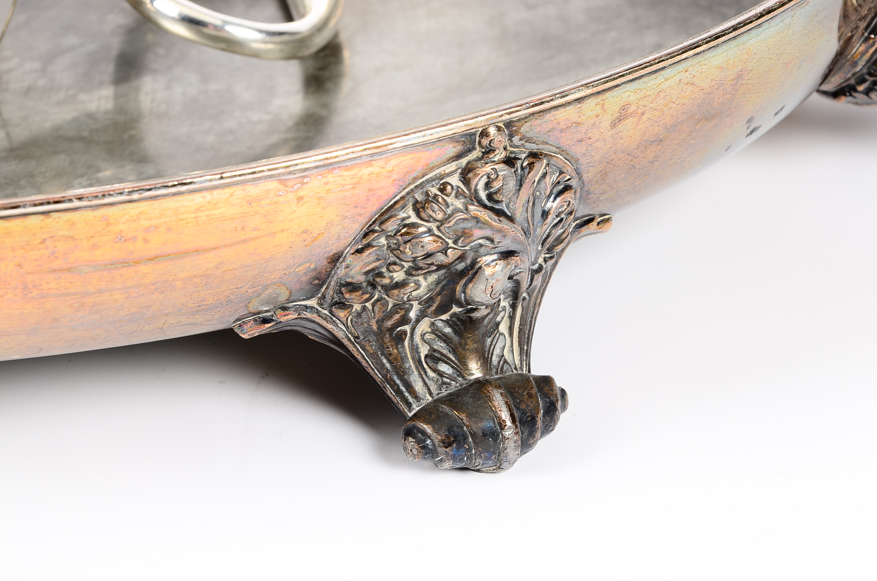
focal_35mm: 158
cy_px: 290
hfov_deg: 13.1
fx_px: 3829
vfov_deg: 8.7
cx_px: 438
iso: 100
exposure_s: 1/160
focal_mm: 105
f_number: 13
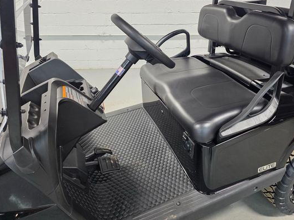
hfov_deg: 62.9
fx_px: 238
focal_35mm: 28
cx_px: 177
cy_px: 96
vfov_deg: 49.6
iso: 250
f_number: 1.7
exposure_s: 1/120
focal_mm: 6.3
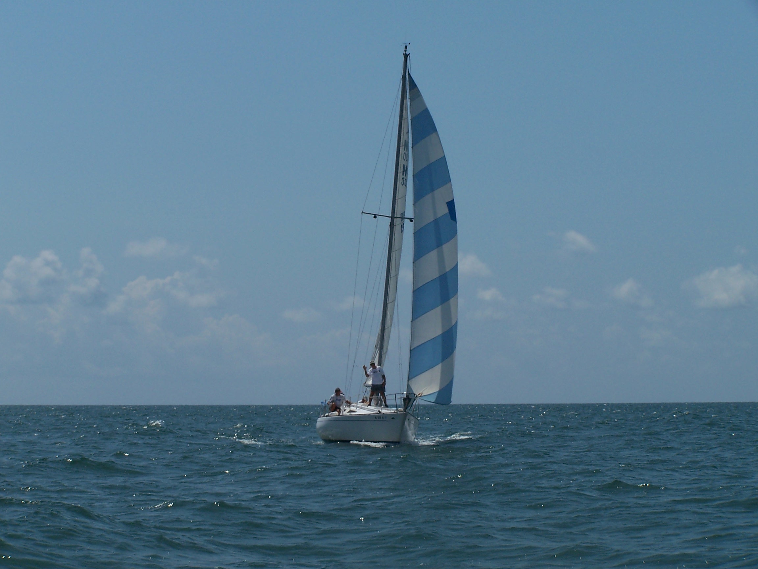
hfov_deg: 18.7
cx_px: 379
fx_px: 2299
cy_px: 284
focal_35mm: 105
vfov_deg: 14.1
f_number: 6.3
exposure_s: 1/1000
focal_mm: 17.5
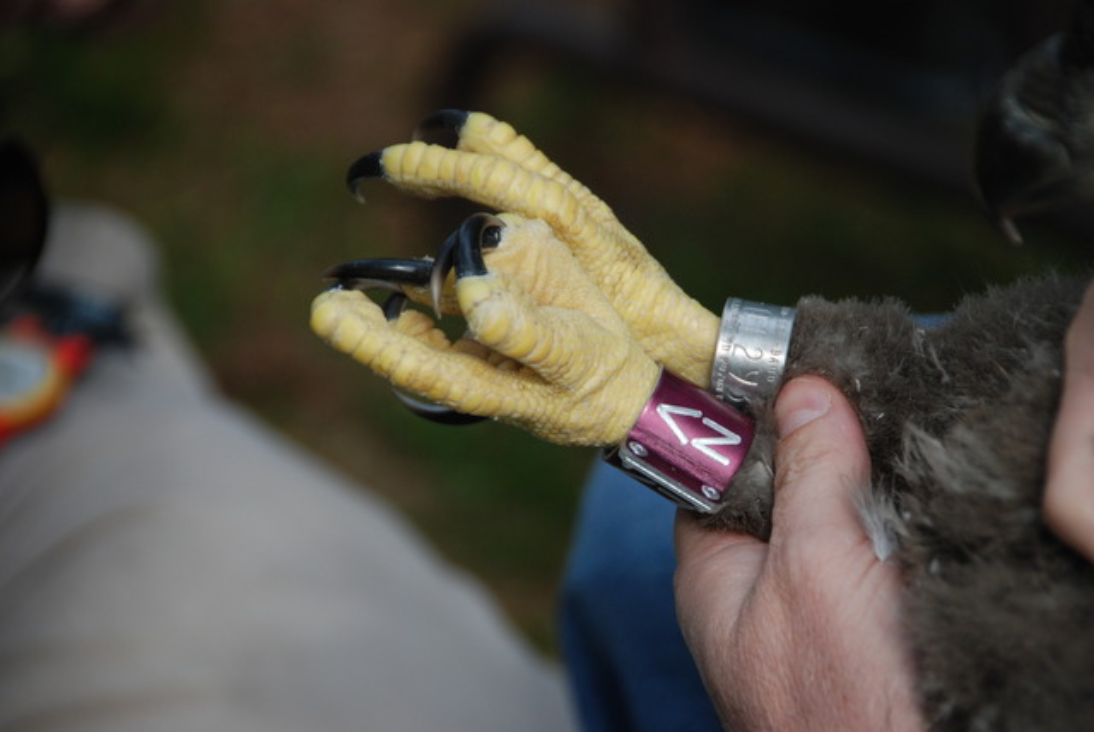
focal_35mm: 300
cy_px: 366
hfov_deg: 6.9
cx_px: 547
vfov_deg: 4.6
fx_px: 9125
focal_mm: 200
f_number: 5.6
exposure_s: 1/500
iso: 280
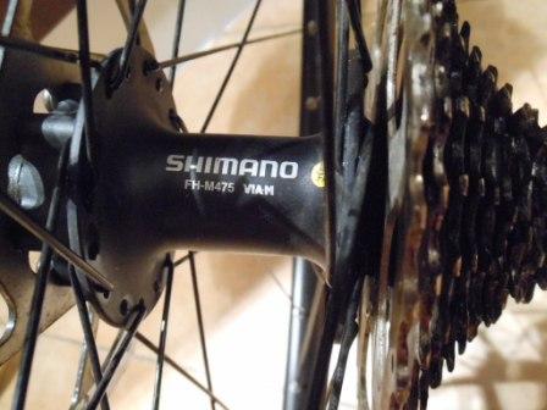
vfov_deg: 42.9
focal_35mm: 33
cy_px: 205
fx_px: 521
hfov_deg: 55.4
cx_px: 274
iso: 800
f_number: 3.5
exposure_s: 1/3
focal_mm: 6
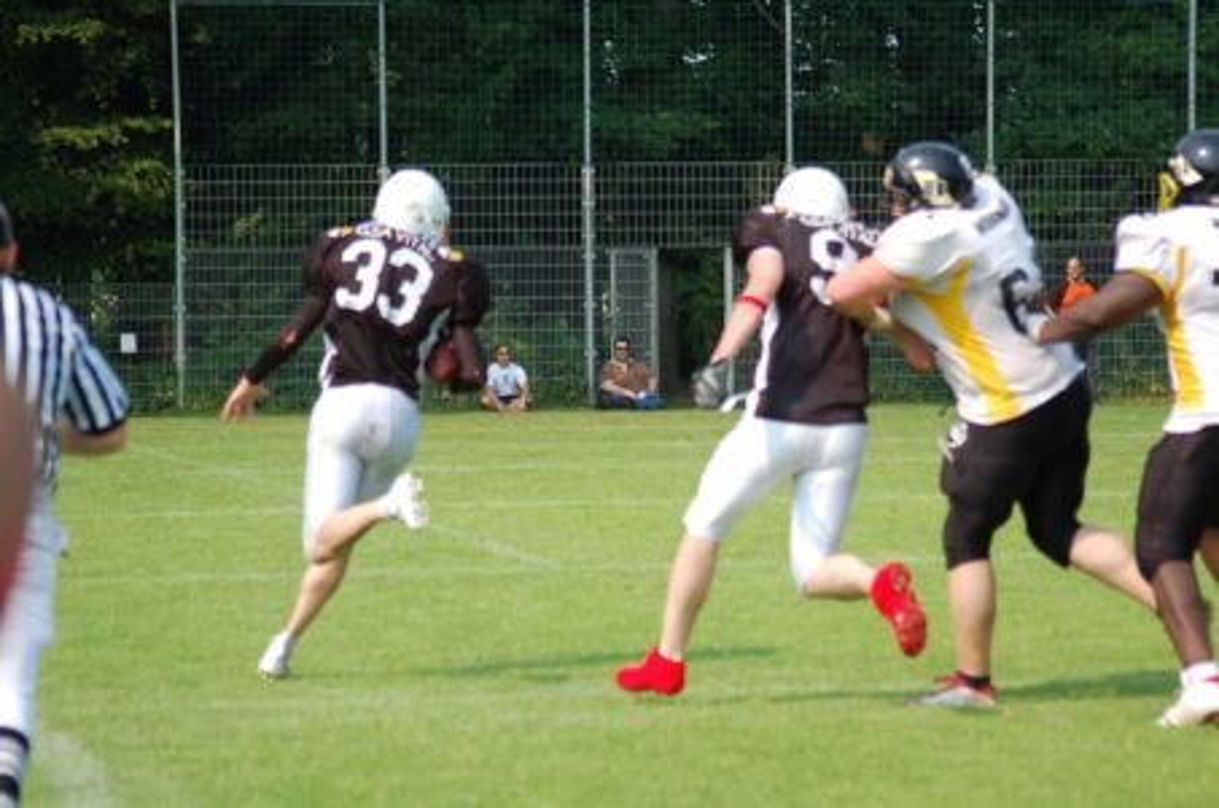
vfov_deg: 8.3
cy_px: 404
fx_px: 5575
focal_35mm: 165
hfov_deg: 12.5
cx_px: 610
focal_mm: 110
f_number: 4.2
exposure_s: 1/1000
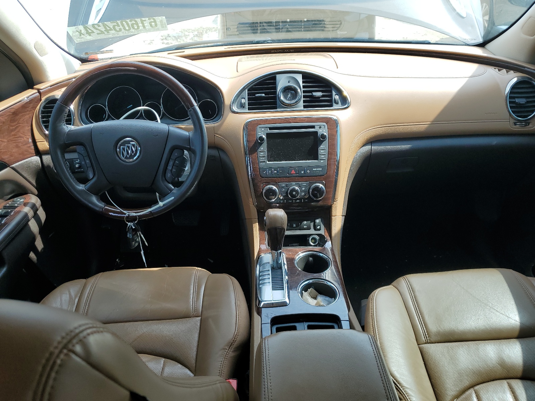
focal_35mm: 26
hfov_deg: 67.3
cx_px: 268
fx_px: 402
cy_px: 200
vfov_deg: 53.1
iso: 50
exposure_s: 1/556
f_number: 1.5
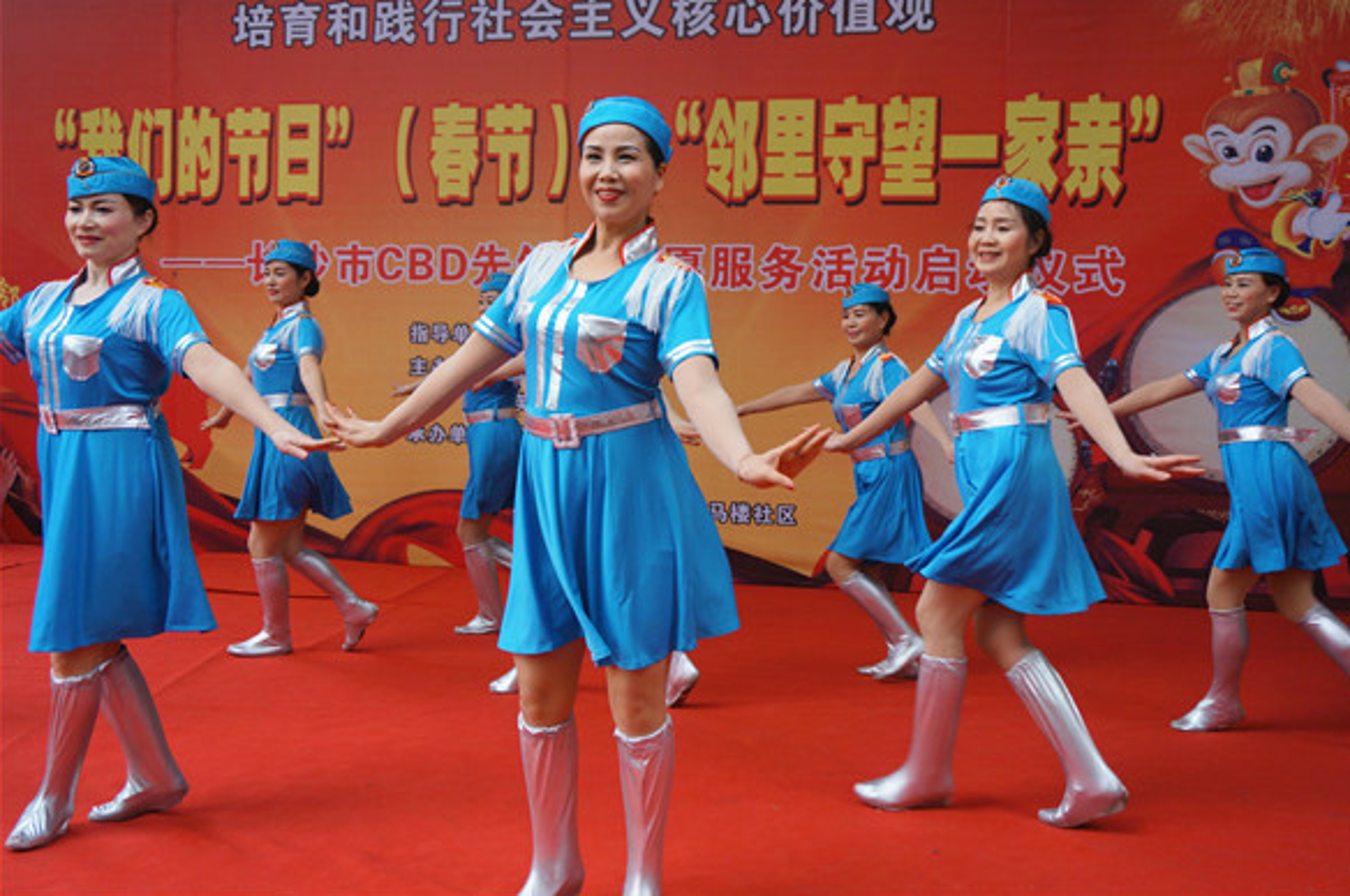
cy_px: 439
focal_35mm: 39
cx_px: 691
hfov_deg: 50.1
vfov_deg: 34.5
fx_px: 1443
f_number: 4.5
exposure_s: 1/160
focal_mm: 25
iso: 250
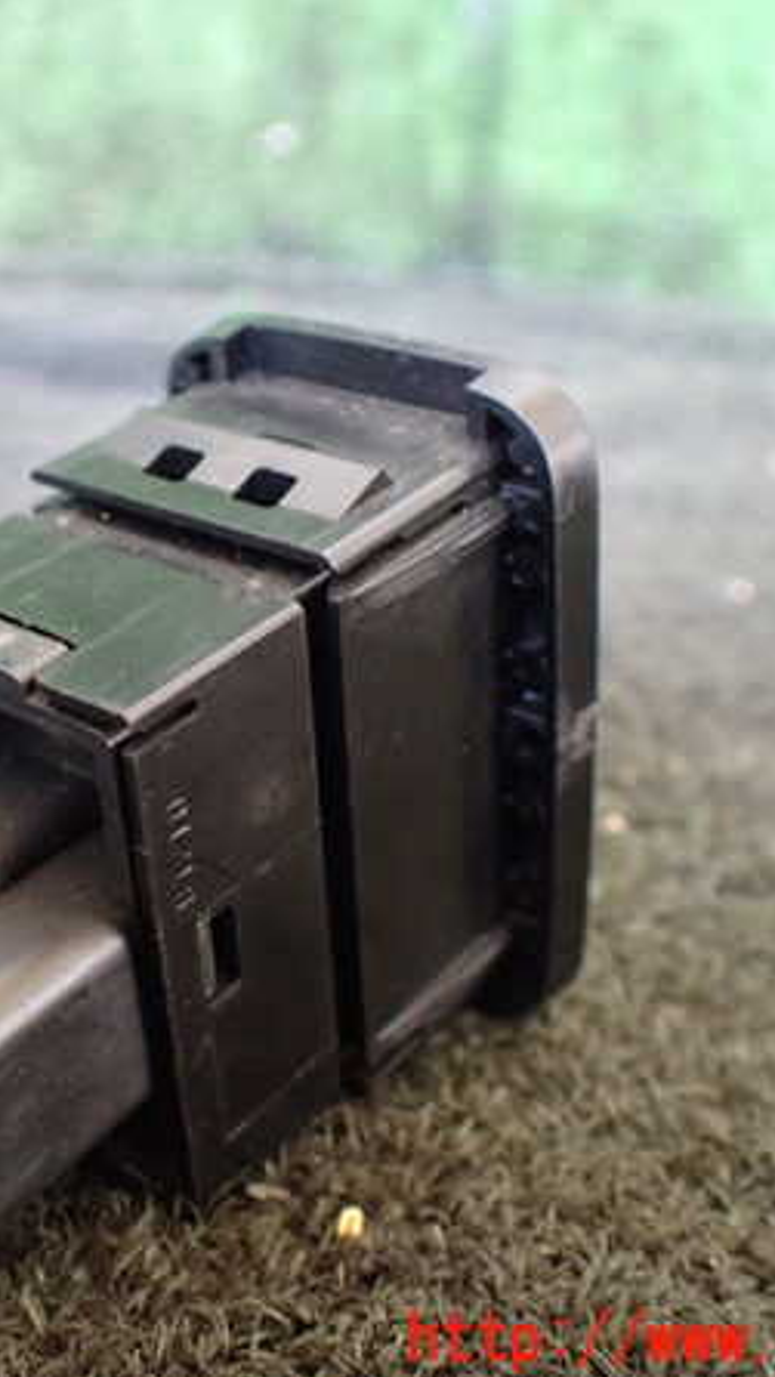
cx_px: 179
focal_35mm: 44
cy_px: 685
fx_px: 1607
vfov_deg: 46.4
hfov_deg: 26.7
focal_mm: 5.4
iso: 800
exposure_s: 1/30
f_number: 2.3
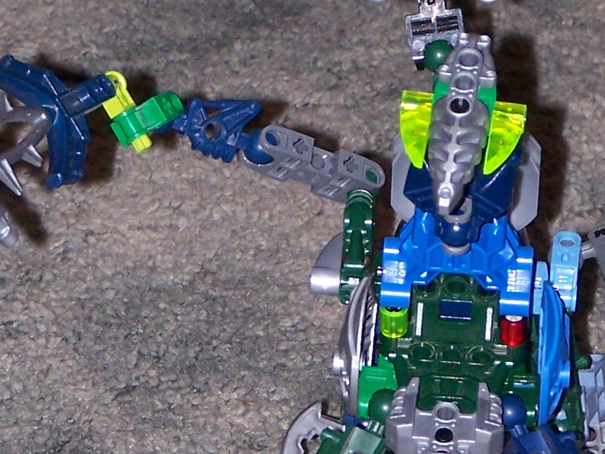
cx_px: 484
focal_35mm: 391
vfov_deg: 3.8
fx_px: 6833
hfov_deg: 5.1
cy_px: 354
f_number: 3.2
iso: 140
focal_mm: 21.2
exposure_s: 1/90
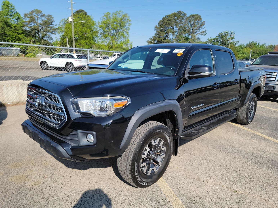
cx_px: 144
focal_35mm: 25
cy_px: 106
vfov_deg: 54.9
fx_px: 201
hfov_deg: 69.4
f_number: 1.8
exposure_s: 1/777
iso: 50
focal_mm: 6.7
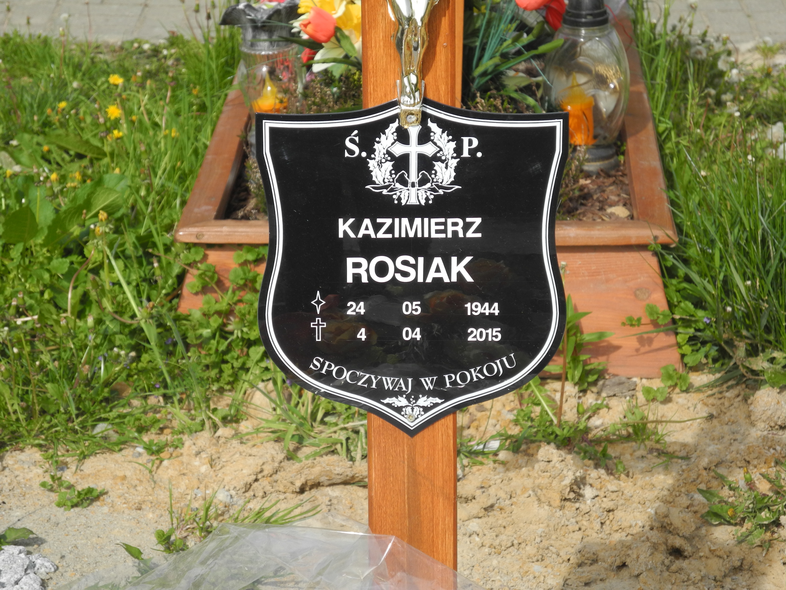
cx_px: 393
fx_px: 2702
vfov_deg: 12.5
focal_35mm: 119
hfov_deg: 16.6
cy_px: 295
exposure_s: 1/640
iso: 100
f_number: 4.5
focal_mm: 25.4
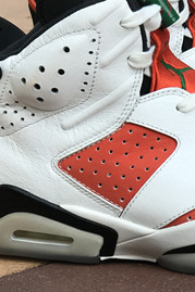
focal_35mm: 161
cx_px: 215
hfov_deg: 8.4
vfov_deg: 12.7
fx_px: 1310
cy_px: 222
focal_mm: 6.6
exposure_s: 1/372
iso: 20
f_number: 2.8
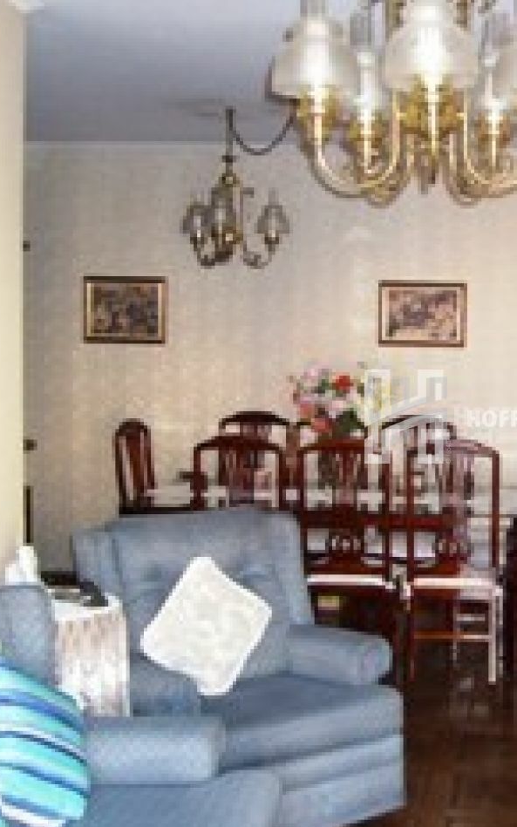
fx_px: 1127
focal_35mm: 50
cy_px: 417
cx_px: 517
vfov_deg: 40.3
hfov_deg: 24.6
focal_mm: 5.8
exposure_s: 1/45
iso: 240
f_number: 2.8
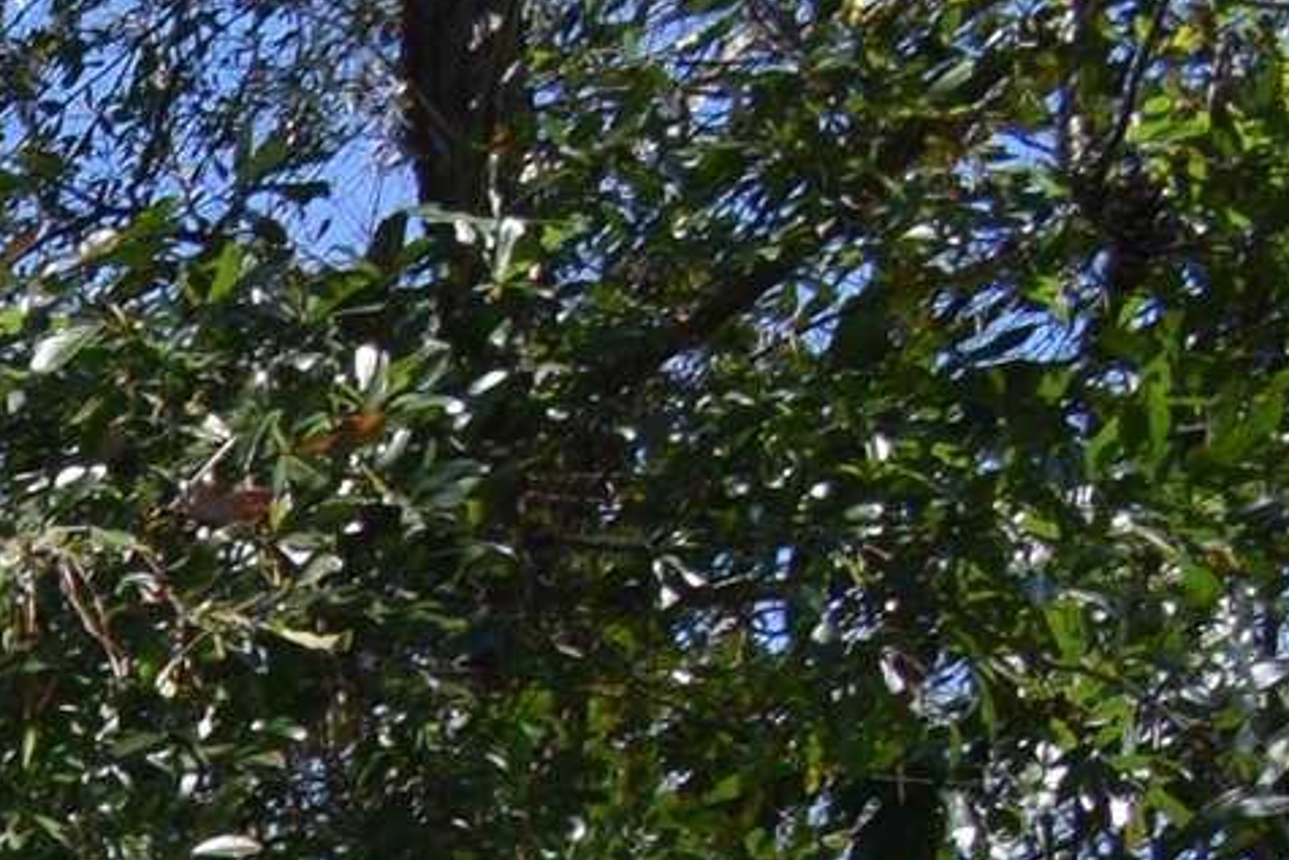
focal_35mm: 97
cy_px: 2672
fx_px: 3474
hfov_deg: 12.6
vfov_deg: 10.0
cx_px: -2263
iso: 200
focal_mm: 10
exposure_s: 1/250
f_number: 8
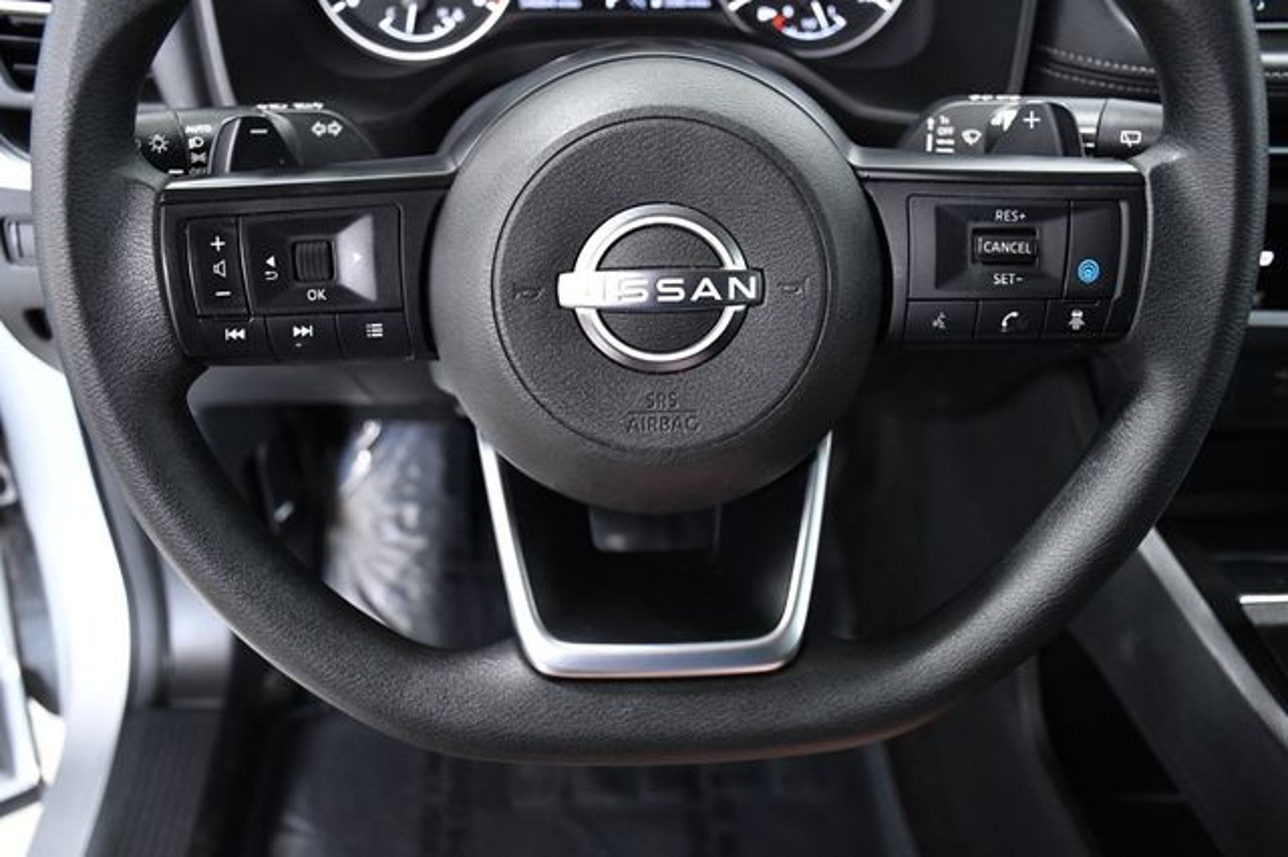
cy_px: 428
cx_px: 644
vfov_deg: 34.2
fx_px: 1395
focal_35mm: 39
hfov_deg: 49.6
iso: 2500
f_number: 4.5
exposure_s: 1/80
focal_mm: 26
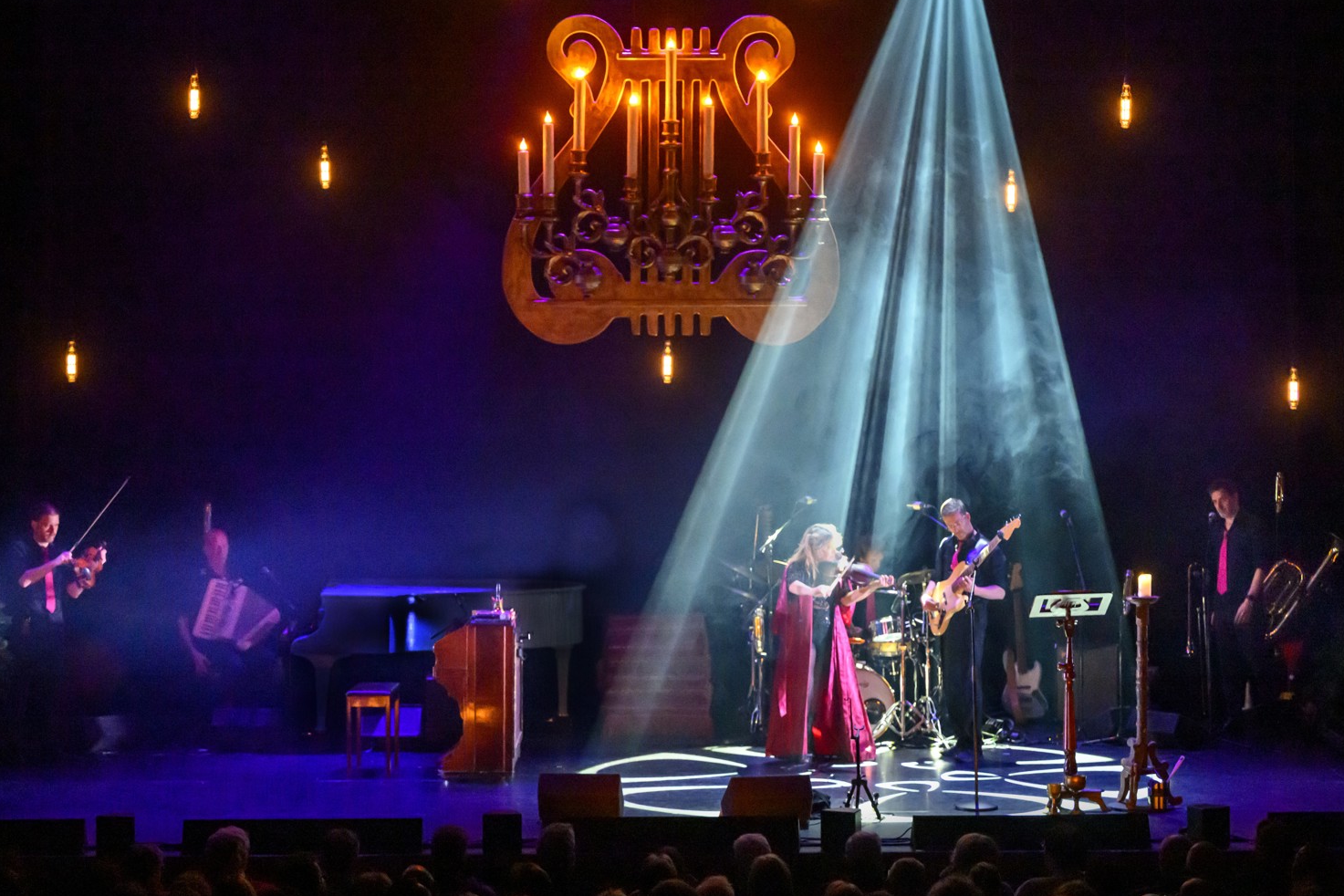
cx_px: 677
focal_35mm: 77
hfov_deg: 26.3
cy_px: 415
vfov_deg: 17.7
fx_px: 2874
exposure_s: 1/80
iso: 12800
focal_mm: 70
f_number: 2.8
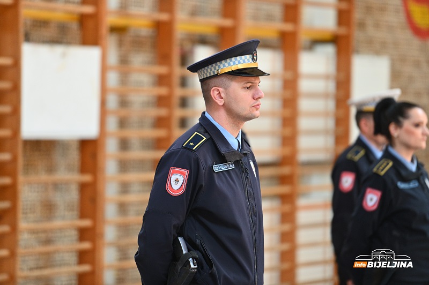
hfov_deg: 10.3
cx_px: 214
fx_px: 2381
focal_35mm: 200
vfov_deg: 6.9
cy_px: 142
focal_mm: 200
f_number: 2.8
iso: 1600
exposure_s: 1/400
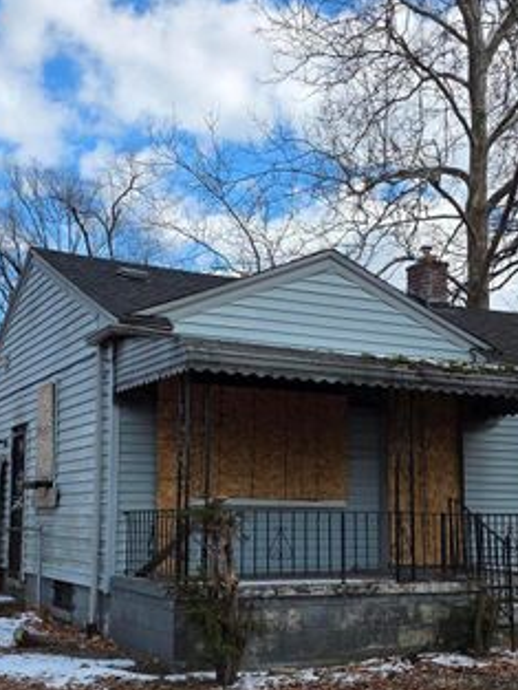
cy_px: 449
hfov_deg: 29.7
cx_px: 278
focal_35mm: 49
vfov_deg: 38.5
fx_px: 977
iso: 80
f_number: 1.7
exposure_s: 1/3569
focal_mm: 6.3
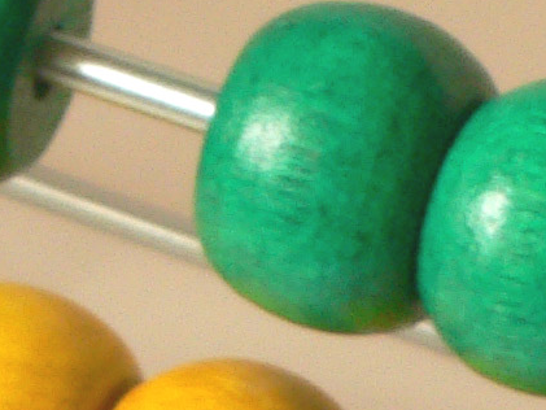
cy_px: -577
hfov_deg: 3.9
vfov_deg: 2.9
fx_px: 8062
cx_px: 71
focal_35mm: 511
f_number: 8
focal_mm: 13.9
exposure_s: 1/2
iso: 100
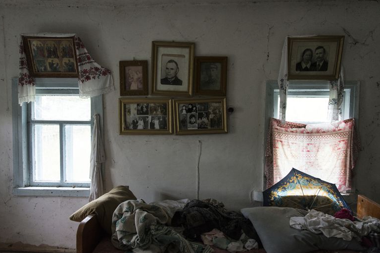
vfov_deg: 51.3
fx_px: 264
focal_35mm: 25
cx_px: 187
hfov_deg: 71.5
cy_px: 131
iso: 1600
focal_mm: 24
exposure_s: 1/100
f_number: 2.8
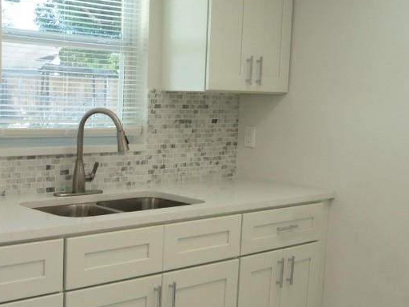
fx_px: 662
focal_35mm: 56
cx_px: 136
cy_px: 207
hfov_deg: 34.0
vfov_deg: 25.9
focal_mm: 5.1
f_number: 3.9
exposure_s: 1/40
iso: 100
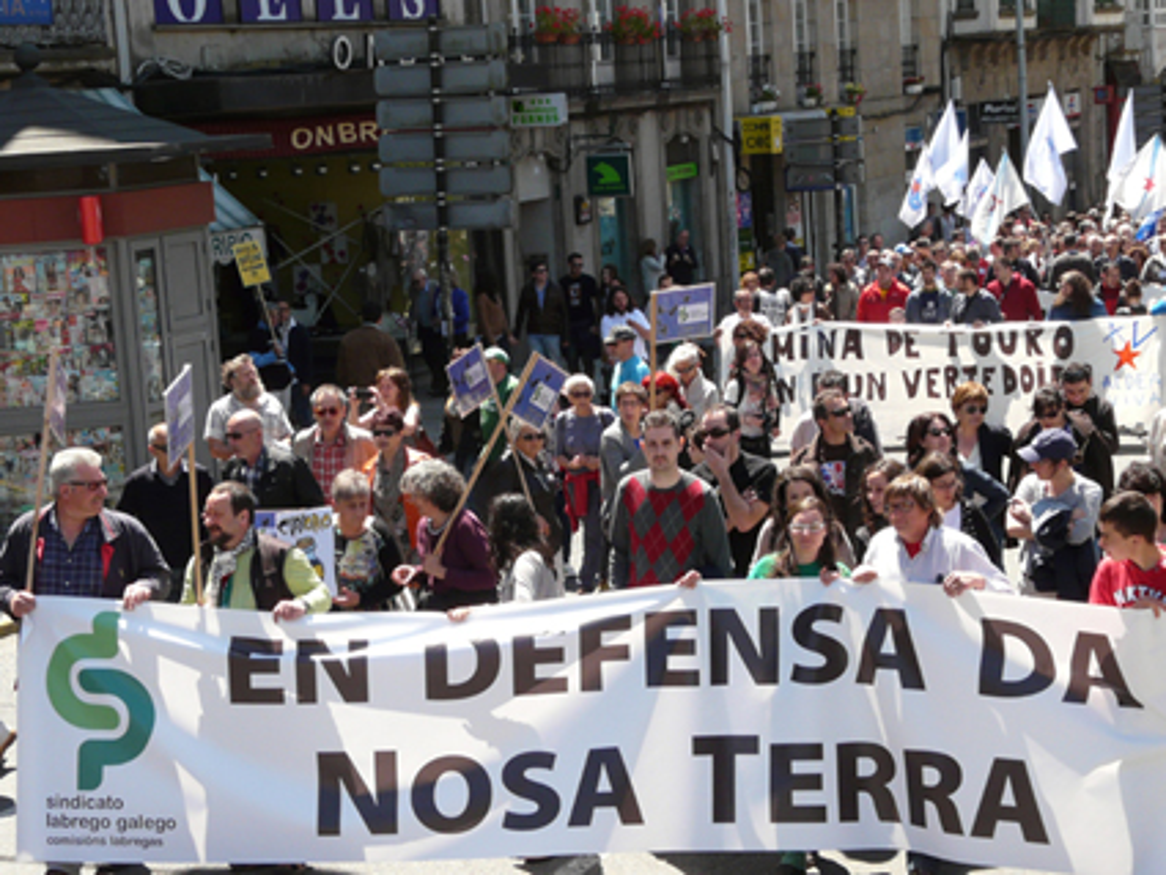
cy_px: 438
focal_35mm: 74
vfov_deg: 19.9
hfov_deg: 26.3
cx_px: 583
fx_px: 2493
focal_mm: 9.5
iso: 100
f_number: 4.5
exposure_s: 1/200
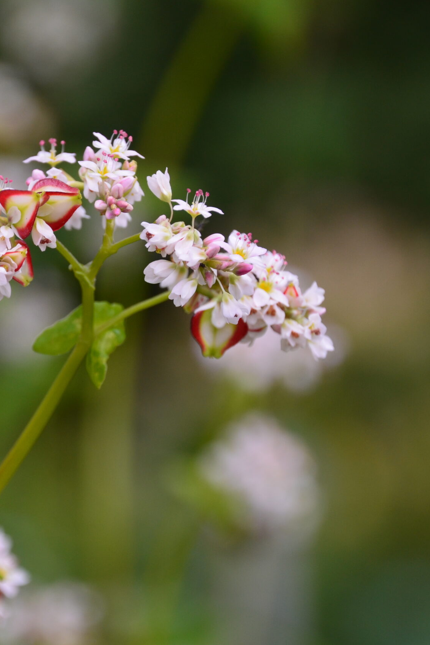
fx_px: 8116
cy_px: 322
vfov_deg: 4.6
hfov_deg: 3.0
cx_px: 84
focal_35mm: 453
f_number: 10
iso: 360
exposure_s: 1/250
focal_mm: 200
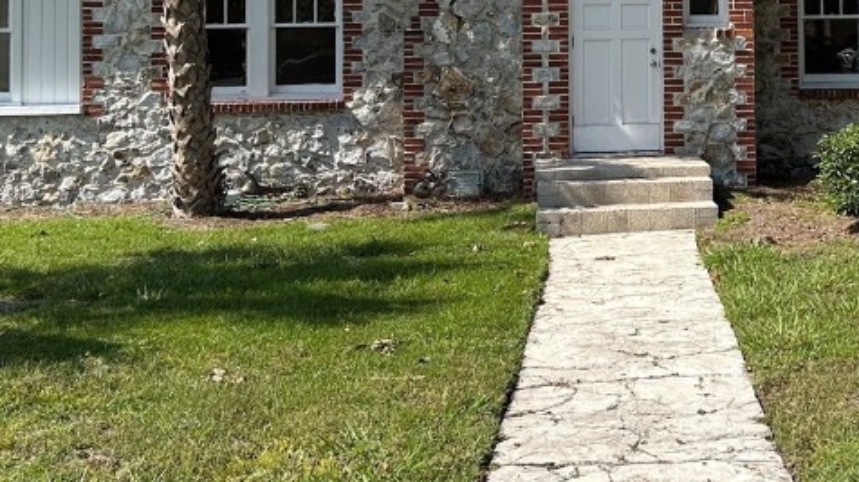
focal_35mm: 61
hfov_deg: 33.3
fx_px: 1388
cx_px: 700
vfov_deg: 19.1
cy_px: -14
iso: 50
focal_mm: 5.7
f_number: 1.5
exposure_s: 1/3257
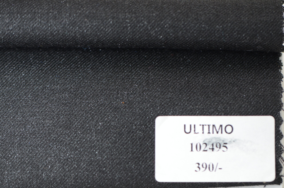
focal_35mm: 135
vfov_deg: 10.1
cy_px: 94
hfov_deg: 15.2
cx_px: 142
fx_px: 1063
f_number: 3.5
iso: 800
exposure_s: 1/100
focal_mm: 90
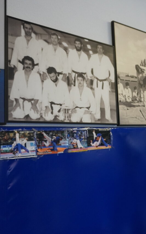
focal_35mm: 44
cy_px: 117
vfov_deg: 45.5
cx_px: 145
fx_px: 279
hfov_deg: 27.7
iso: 2000
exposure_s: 1/160
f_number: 4
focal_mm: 19
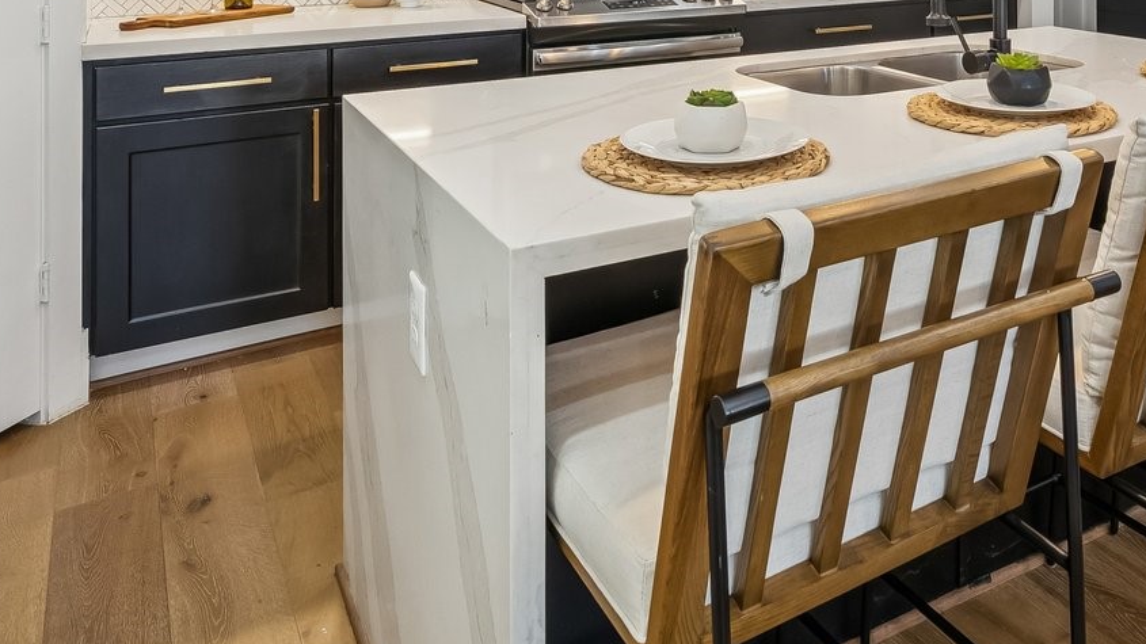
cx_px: 761
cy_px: -134
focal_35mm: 33
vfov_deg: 30.2
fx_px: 1003
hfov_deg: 58.2
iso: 640
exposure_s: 1/30
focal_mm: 13
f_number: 8
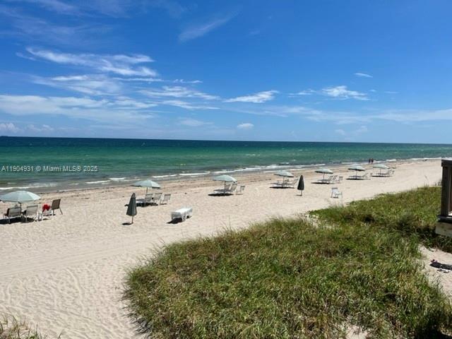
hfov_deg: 67.3
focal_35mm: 26
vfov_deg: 53.1
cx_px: 226
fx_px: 339
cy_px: 170
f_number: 1.5
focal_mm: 5.7
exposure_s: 1/9434
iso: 50
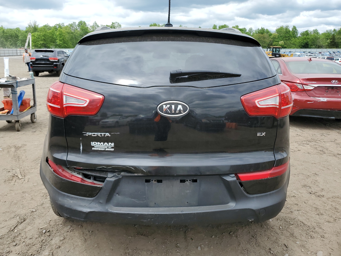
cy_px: 128
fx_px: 256
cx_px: 170
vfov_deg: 53.1
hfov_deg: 67.3
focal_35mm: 26
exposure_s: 1/1667
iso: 50
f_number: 1.5
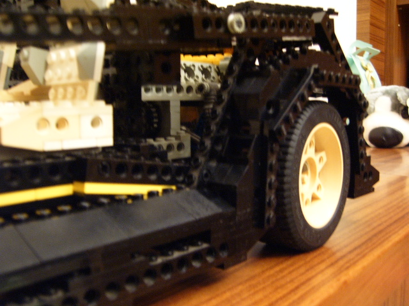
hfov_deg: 50.1
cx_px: 204
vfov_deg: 38.7
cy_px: 153
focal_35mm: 37
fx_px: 437
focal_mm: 6.2
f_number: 2.9
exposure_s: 1/4
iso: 141
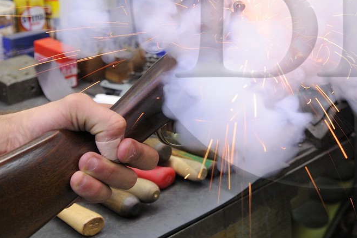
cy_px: -11
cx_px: 329
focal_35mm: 78
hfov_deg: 25.1
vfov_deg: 17.0
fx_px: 773
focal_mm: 32
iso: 800
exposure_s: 1/40
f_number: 4.5
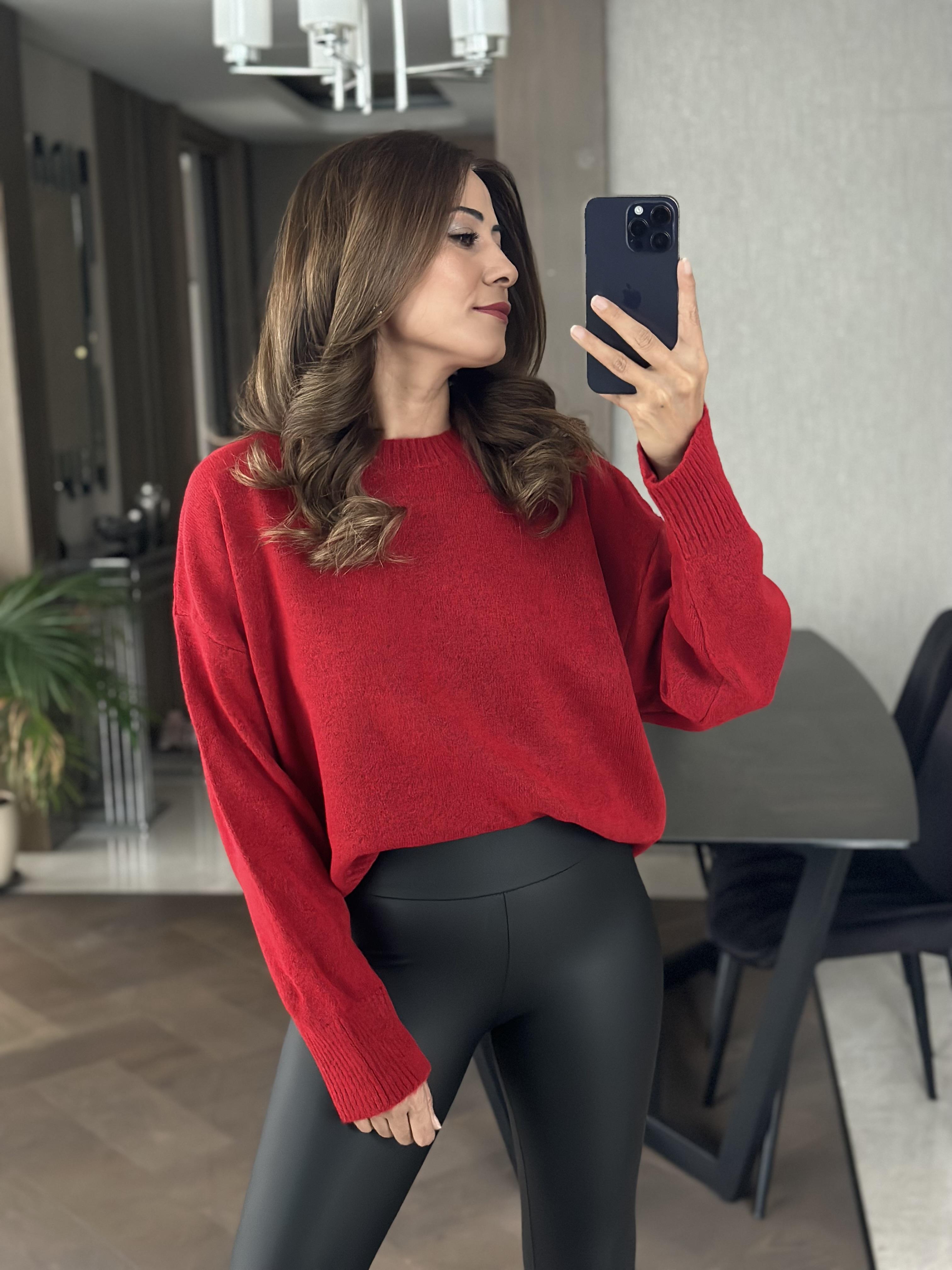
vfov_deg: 39.7
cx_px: 476
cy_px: 635
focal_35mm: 48
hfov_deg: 30.3
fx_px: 1760
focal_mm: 6.86
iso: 640
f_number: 1.78
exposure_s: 1/40
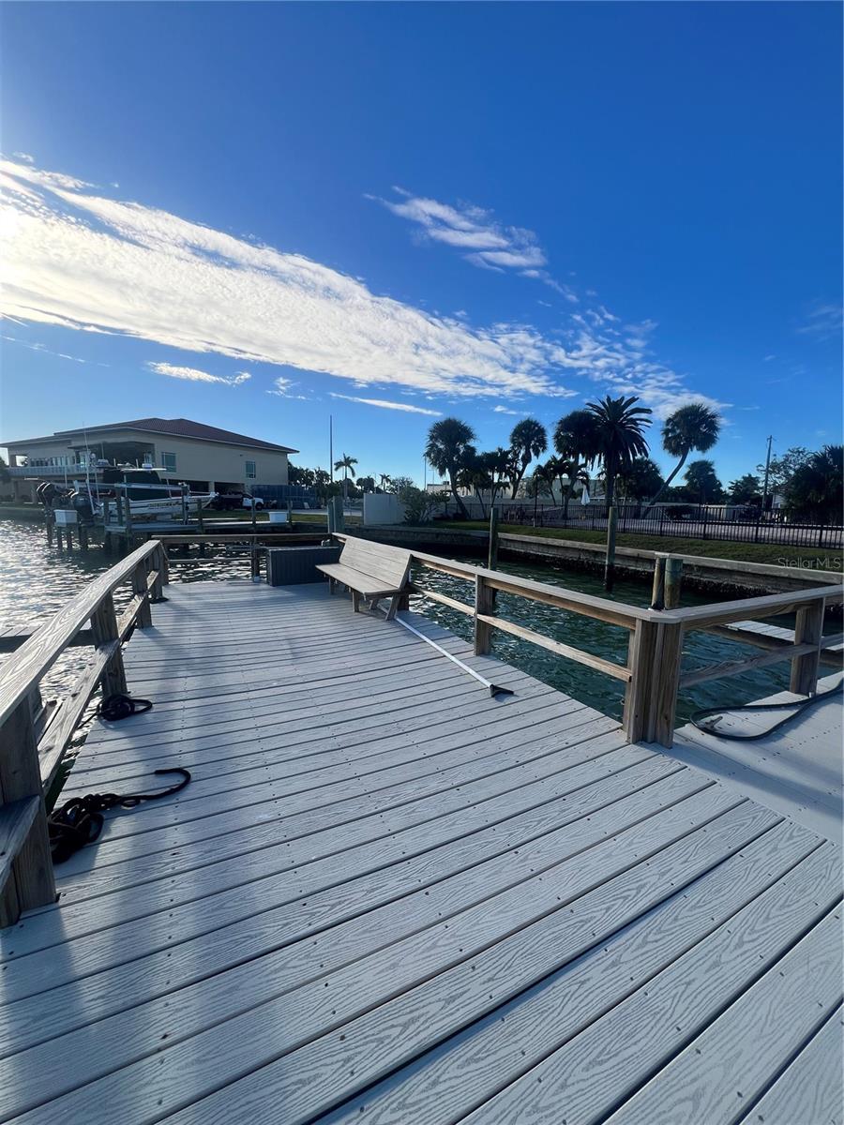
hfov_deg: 89.9
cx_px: 422
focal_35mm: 13
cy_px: 562
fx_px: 423
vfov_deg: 106.2
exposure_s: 1/1531
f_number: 1.8
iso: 32
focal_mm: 1.57
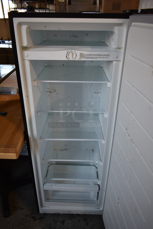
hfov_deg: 48.0
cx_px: 76
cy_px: 114
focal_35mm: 27
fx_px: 172
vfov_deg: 67.3
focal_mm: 18
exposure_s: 1/30
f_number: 3.5
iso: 180
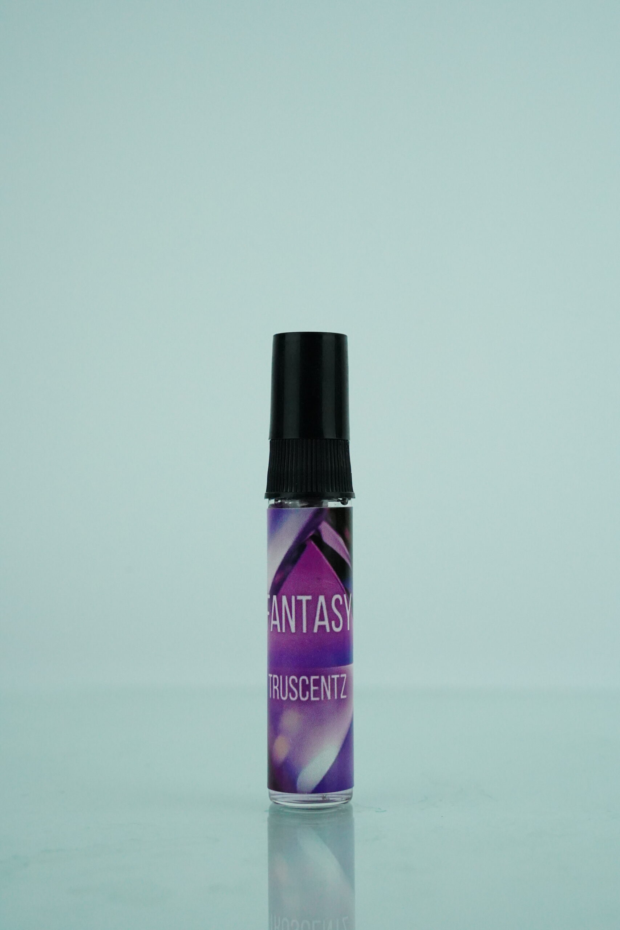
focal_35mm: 68
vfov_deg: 29.8
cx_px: 310
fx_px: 1746
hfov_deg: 20.1
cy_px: 465
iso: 6400
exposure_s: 1/1600
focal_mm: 67.6
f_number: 10
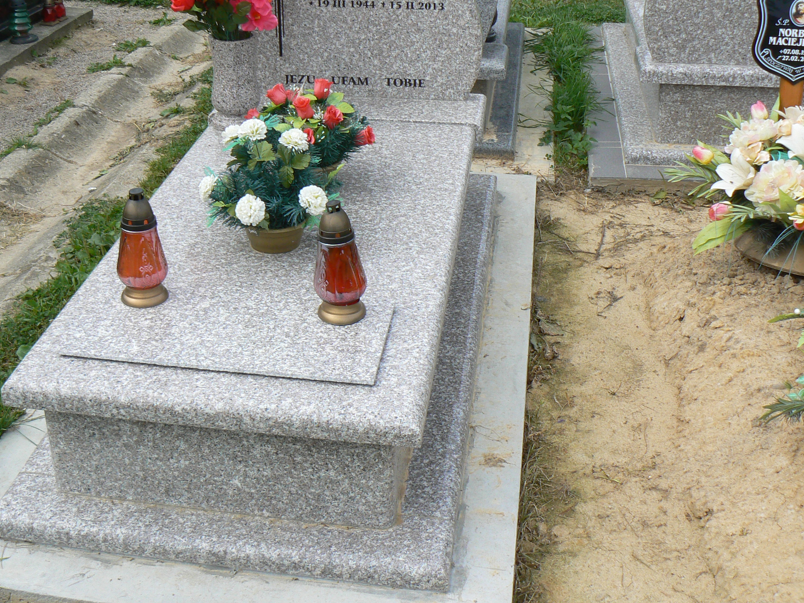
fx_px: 1092
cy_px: 223
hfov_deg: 40.2
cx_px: 303
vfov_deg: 30.7
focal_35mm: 47
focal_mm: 6
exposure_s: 1/400
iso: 80
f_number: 5.6
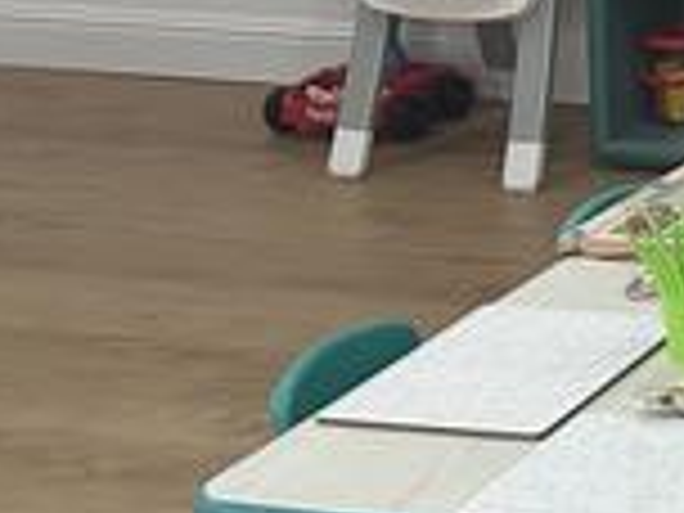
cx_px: 1418
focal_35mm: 126
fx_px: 2490
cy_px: -284
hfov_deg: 13.2
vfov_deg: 11.2
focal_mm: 6.86
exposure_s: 1/120
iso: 200
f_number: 1.78
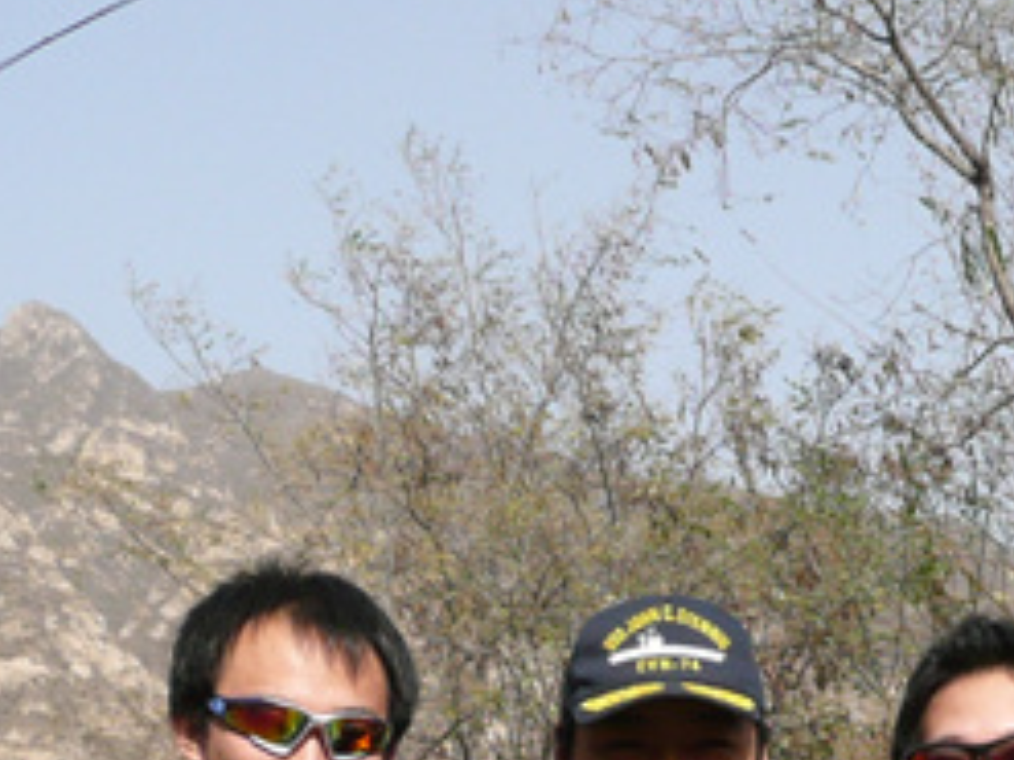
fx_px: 2635
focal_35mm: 90
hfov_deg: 21.6
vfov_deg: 16.1
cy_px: 727
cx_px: 735
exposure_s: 1/640
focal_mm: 4.6
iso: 100
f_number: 3.3
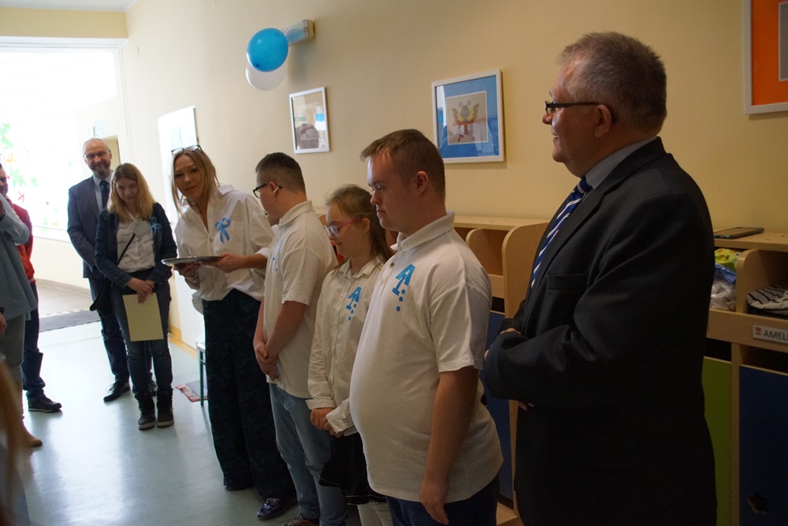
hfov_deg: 57.2
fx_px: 722
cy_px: 263
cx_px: 394
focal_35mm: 33
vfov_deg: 40.0
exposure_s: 1/125
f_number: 4
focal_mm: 22
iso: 3200
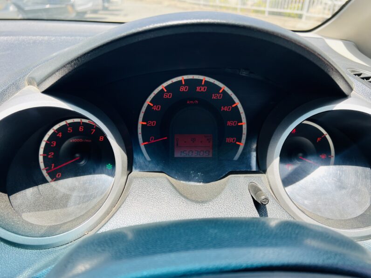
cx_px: 186
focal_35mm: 26
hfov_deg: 67.3
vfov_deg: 53.1
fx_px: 279
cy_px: 139
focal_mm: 5.7
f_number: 1.5
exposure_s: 1/458
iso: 50
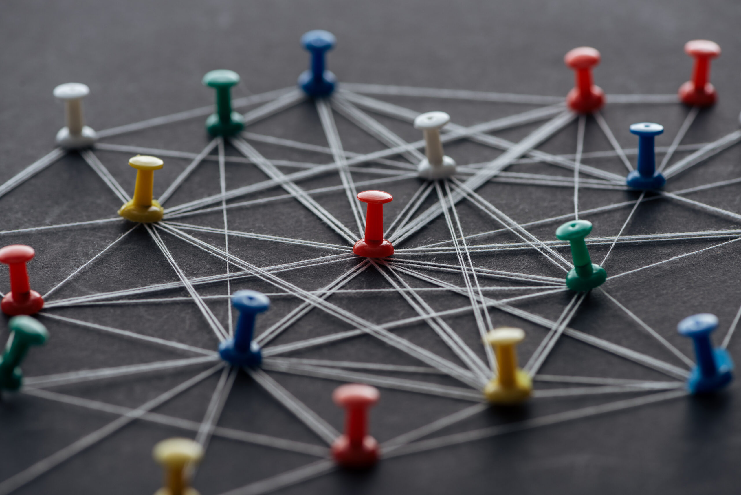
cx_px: 370
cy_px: 248
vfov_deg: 13.1
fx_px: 2162
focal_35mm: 105
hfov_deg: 19.4
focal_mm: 105
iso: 160
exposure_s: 1/160
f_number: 9
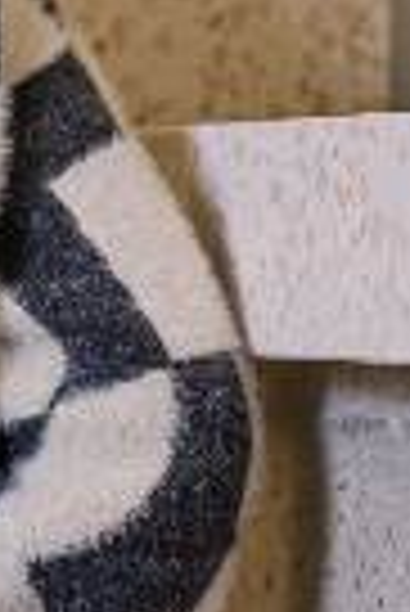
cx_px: -631
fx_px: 7105
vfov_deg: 4.9
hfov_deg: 3.3
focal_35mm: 417
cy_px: -166
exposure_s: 1/160
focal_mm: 81
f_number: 4
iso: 800
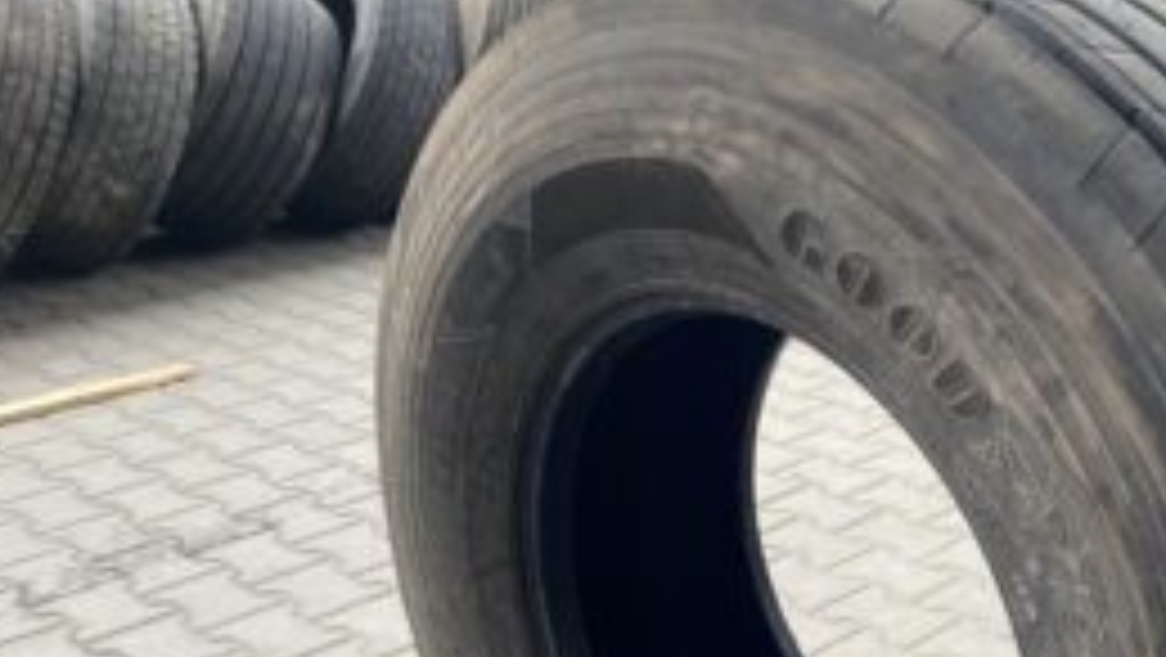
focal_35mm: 47
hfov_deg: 42.5
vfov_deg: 24.8
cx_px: 864
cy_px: 583
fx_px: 1454
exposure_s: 1/121
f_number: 1.8
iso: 32
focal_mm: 4.25
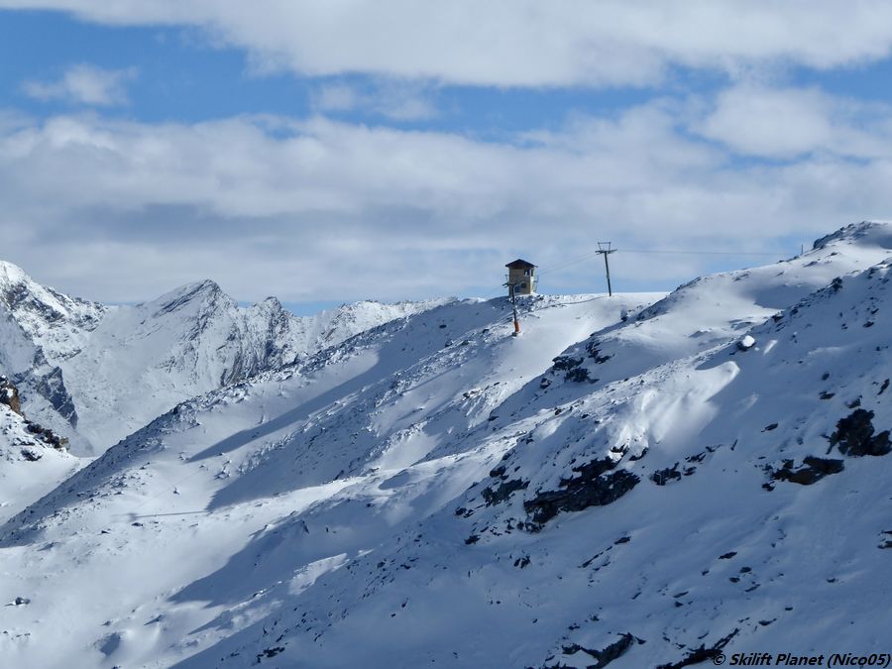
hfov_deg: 11.8
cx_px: 446
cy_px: 334
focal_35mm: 168
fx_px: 4329
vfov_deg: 8.8
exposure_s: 1/1000
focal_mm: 27.1
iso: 80
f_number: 5.4
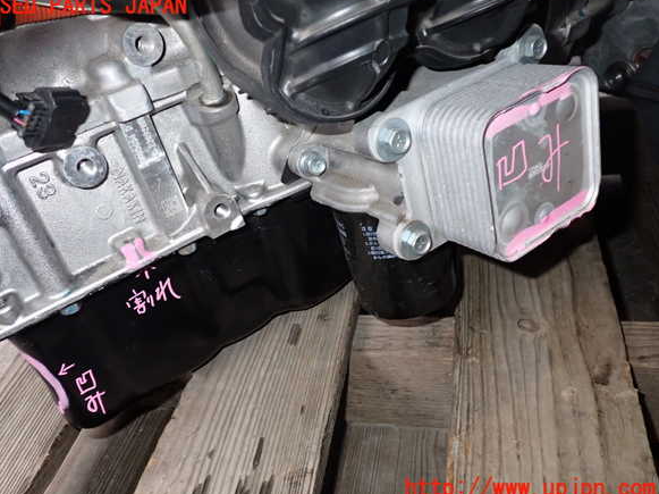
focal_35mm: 31
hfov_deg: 58.4
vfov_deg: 45.4
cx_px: 321
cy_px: 248
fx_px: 590
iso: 250
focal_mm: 5.4
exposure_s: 1/30
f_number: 6.3
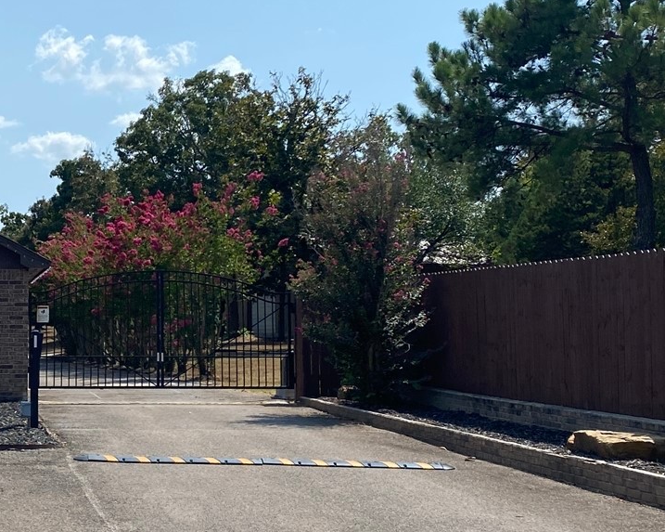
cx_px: 42
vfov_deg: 22.5
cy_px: 294
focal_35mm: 68
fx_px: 1338
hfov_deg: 26.8
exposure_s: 1/4274
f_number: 1.8
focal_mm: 4.25
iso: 32
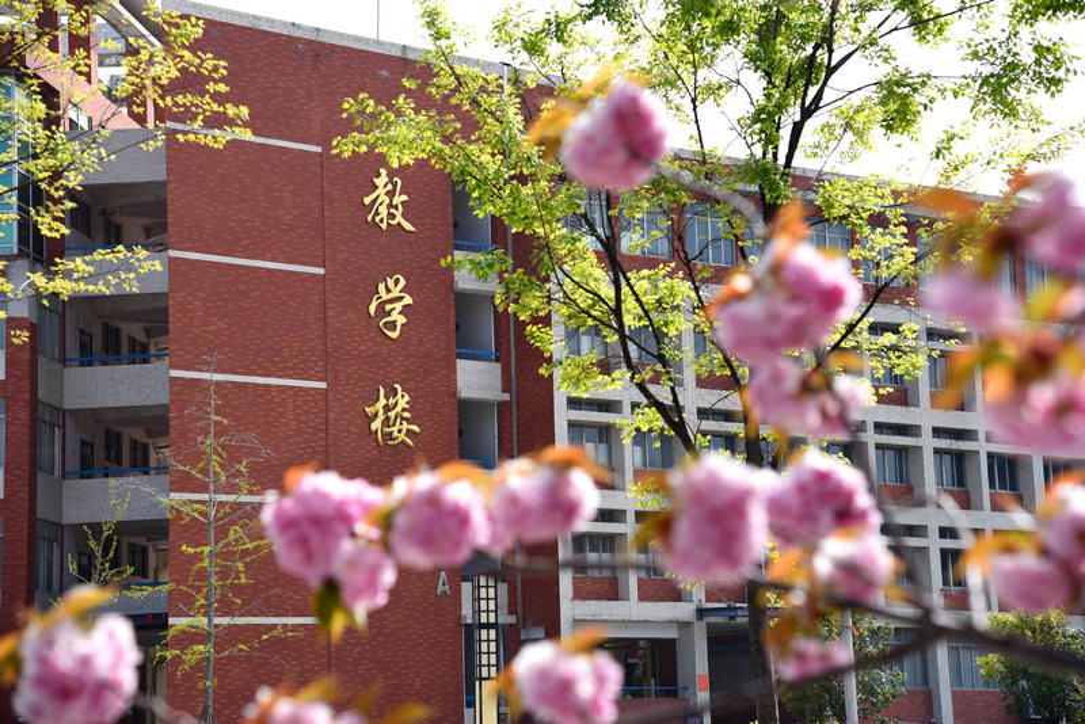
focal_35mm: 82
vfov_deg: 16.7
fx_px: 2472
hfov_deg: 24.8
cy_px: 362
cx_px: 542
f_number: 6.3
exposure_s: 1/500
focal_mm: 82
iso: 200
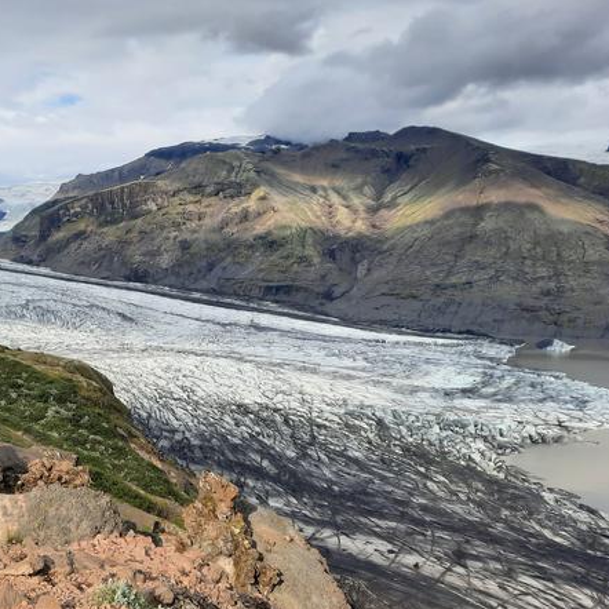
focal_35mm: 40
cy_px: 344
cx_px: 123
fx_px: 796
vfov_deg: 41.8
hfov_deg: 40.2
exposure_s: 1/1062
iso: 32
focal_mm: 4.6
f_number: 2
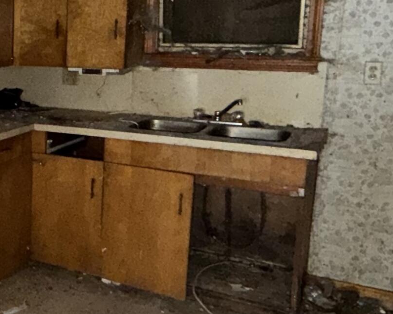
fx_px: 593
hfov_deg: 31.1
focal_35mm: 51
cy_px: 112
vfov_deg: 29.5
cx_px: -73
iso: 500
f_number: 2.2
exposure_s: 1/30
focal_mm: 2.22
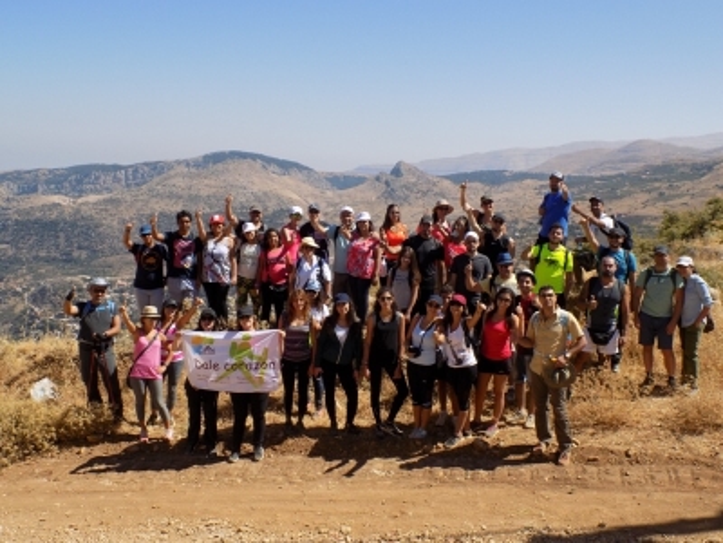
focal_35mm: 41
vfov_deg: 35.1
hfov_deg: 45.8
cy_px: 272
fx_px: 856
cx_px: 362
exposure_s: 1/800
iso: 80
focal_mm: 7.3
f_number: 3.6
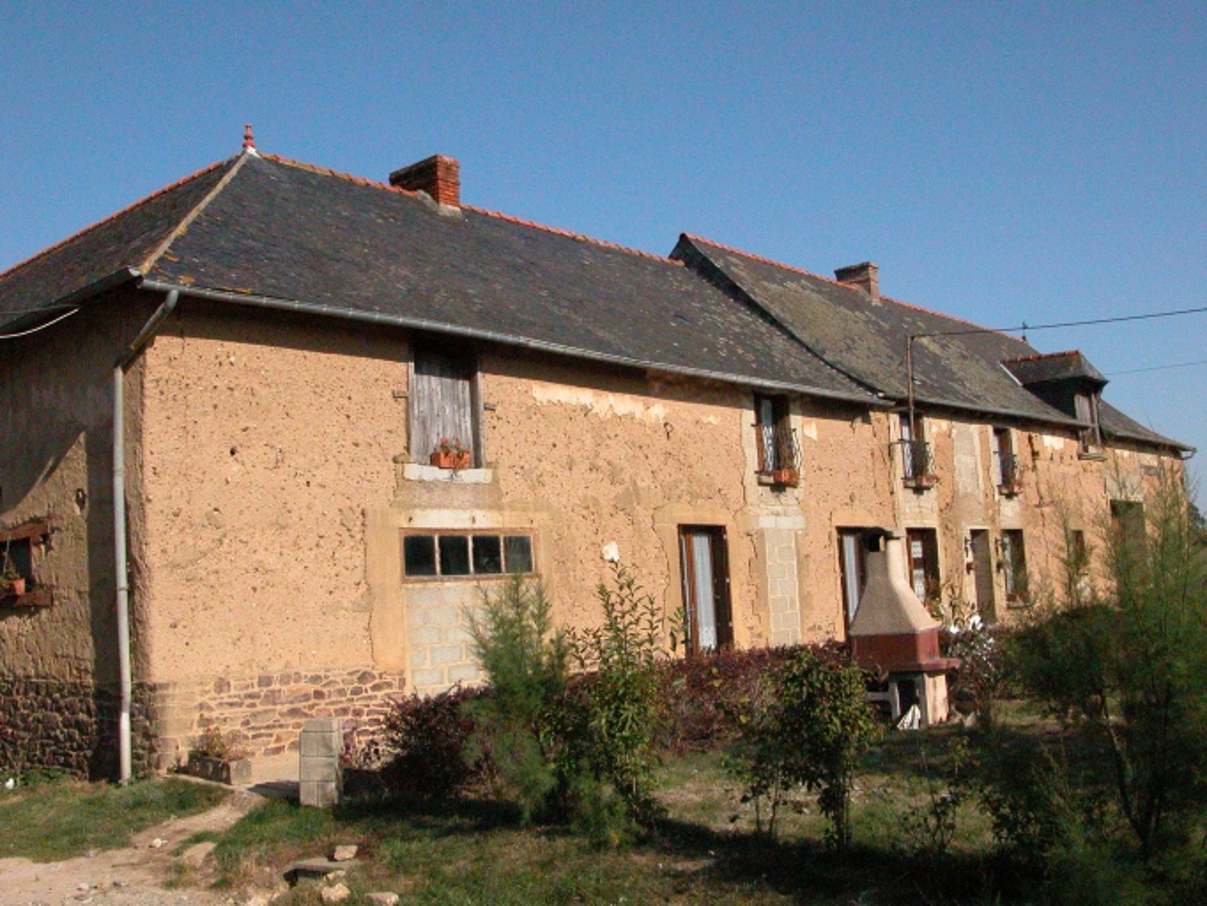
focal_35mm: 35
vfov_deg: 40.7
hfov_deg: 52.6
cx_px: 604
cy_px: 453
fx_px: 1221
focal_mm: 8.9
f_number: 8
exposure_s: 1/4000
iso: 800
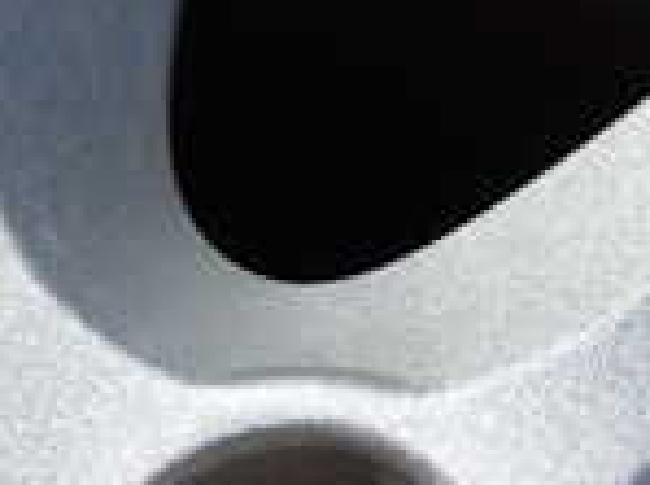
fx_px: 1892
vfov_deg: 12.9
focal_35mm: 101
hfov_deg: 18.0
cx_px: -240
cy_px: 944
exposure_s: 1/250
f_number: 8
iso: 100
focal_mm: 4.5
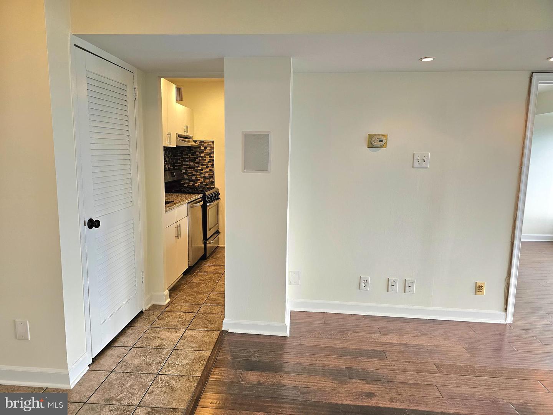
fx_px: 367
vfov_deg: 58.9
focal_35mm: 23
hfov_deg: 73.9
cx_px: 276
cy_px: 208
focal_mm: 6.3
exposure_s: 1/120
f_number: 1.7
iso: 125
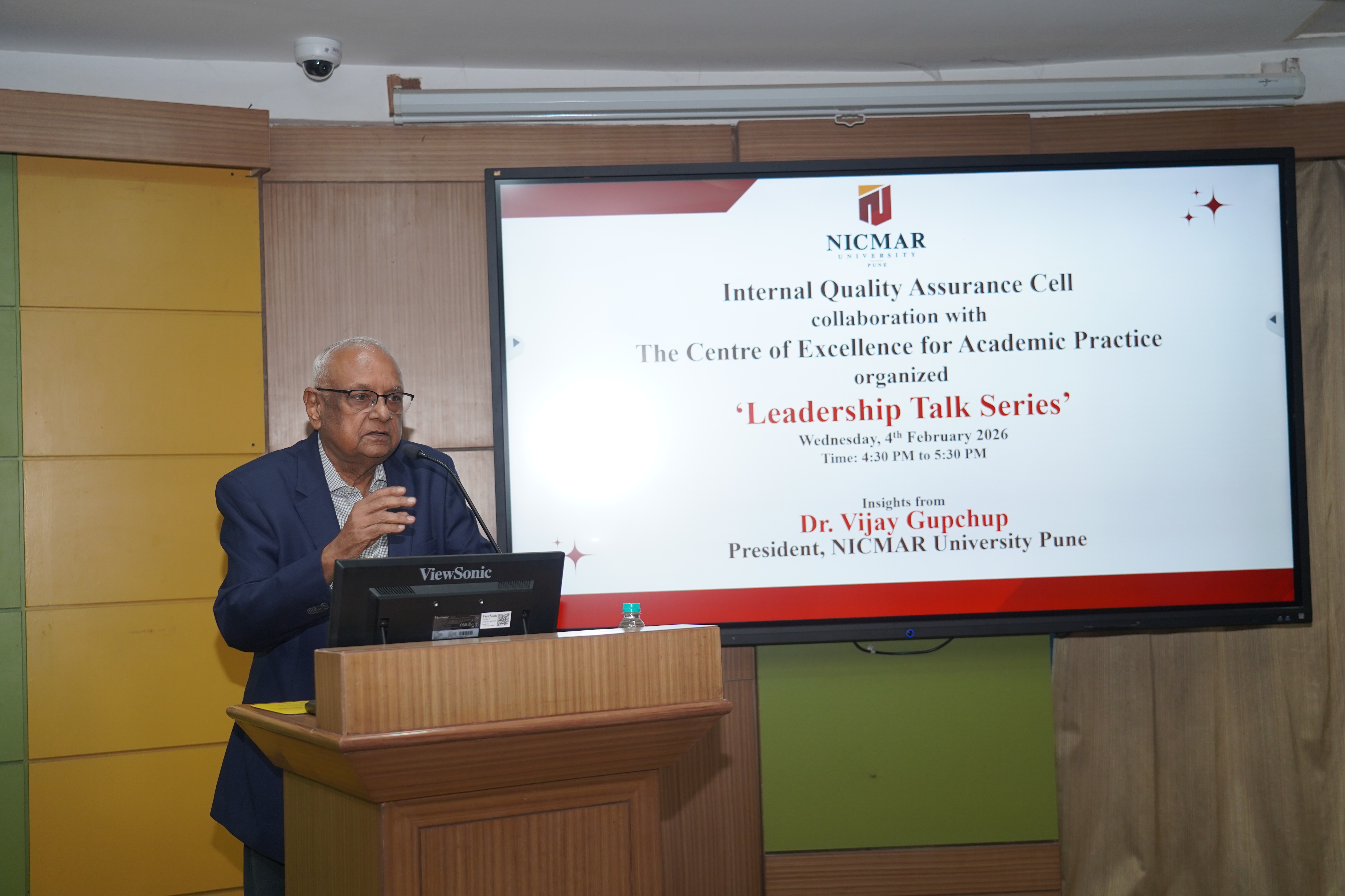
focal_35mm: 41
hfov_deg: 47.4
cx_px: 672
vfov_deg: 32.6
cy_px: 448
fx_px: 1532
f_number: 4
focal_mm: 41
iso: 800
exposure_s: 1/160
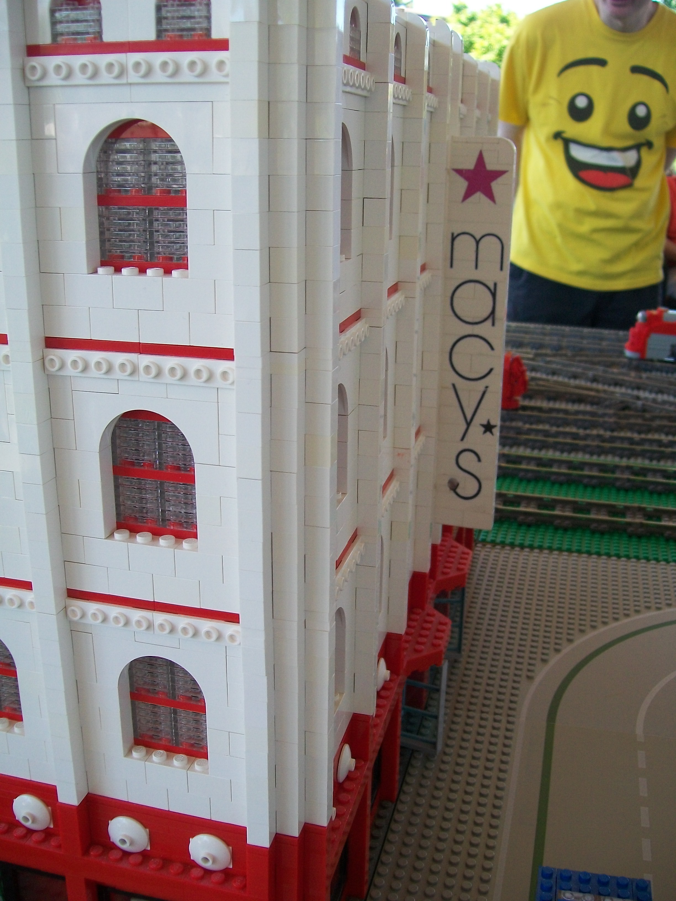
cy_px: 450
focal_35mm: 36
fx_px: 937
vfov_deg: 51.4
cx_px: 338
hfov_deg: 39.7
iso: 80
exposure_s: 1/125
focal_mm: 6
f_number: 2.7
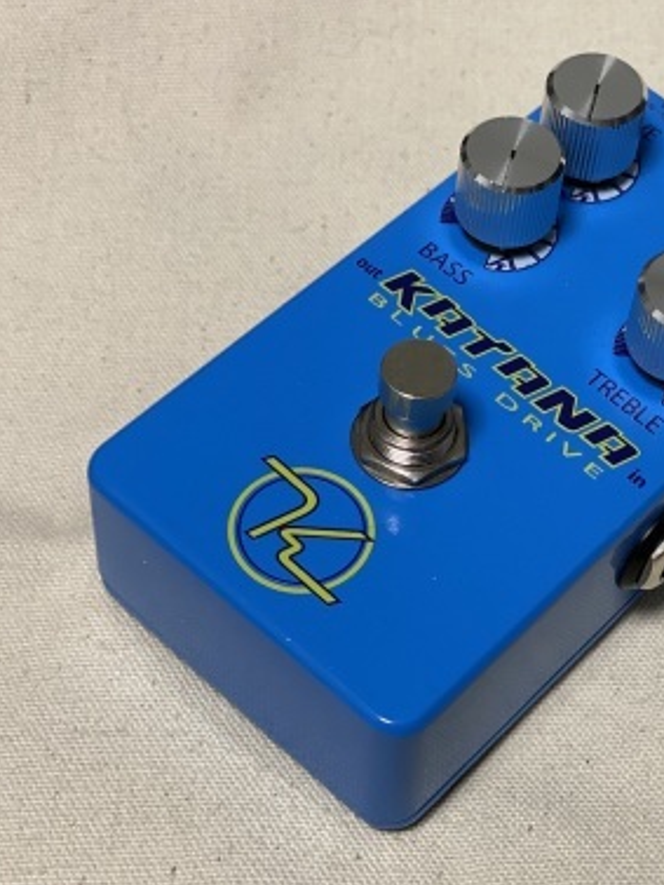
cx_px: 521
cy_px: 457
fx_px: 1866
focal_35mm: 73
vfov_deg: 26.7
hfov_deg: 20.0
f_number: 2
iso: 160
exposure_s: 1/100
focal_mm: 6
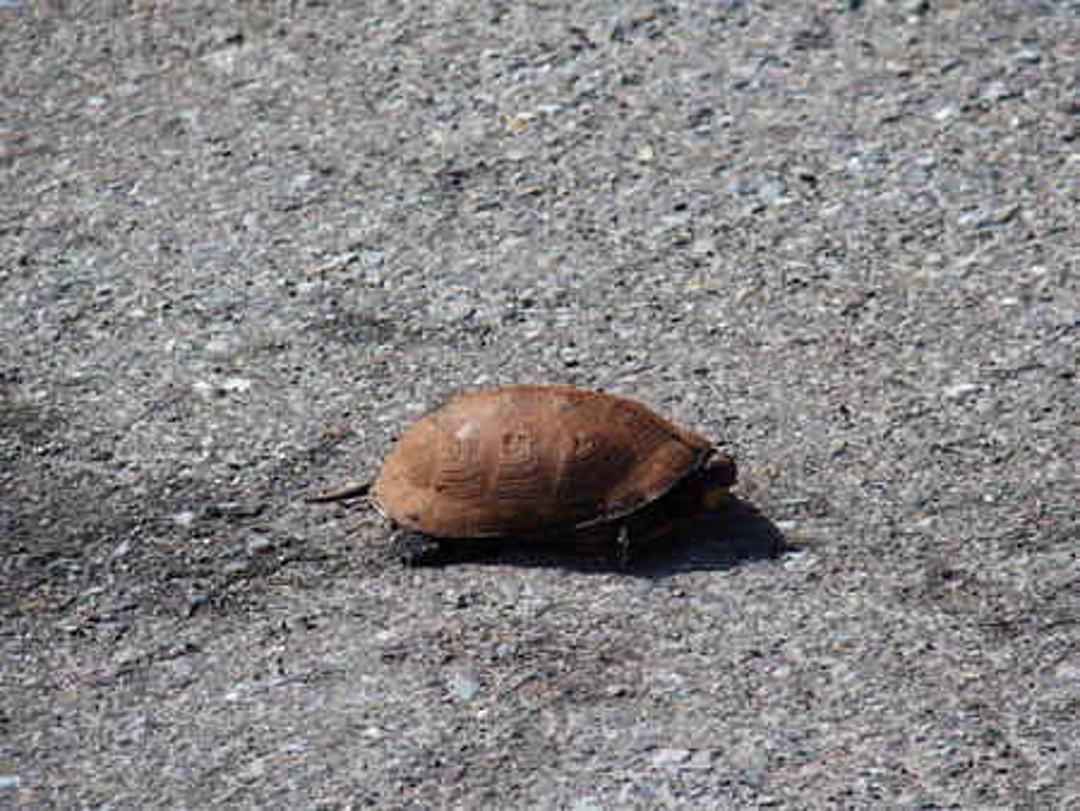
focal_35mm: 300
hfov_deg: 6.6
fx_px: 9365
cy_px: 406
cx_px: 540
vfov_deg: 5.0
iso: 100
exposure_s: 1/640
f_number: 4
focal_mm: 64.3
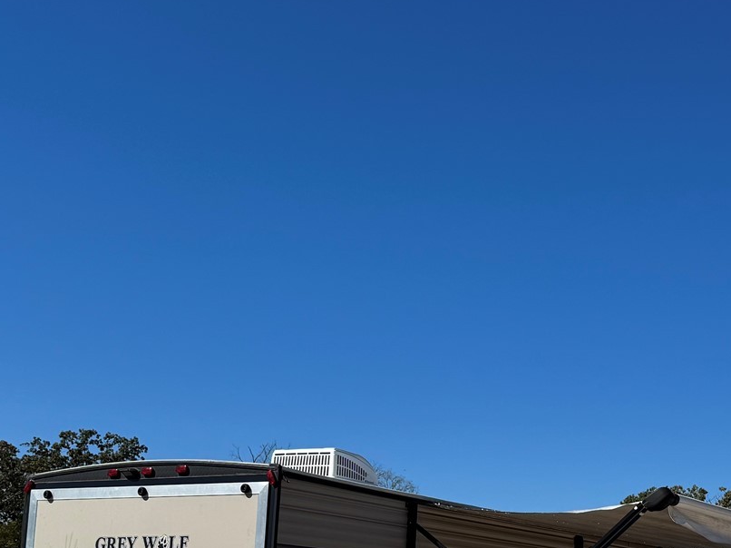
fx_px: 1288
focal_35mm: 61
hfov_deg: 31.1
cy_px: 481
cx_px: 559
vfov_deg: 23.5
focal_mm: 6.76
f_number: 1.78
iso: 80
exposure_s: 1/7092
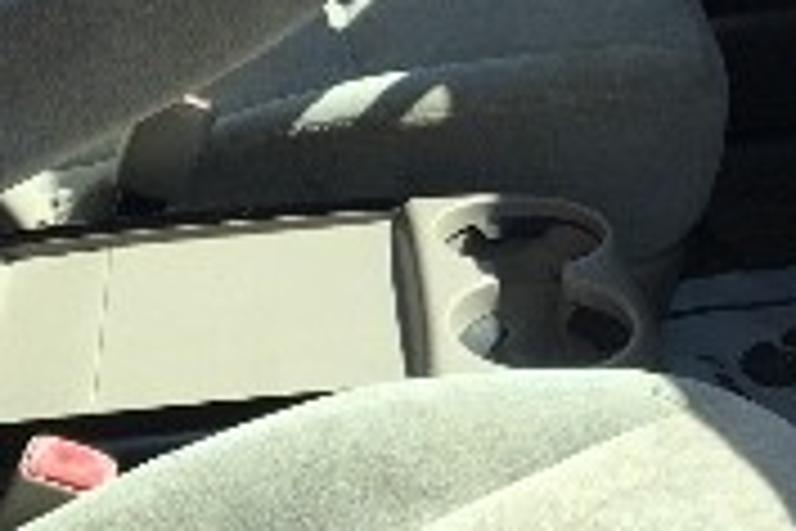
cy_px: 130
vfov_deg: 12.5
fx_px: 2410
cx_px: 571
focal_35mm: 109
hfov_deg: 18.7
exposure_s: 1/836
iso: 25
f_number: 2.2
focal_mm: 4.15
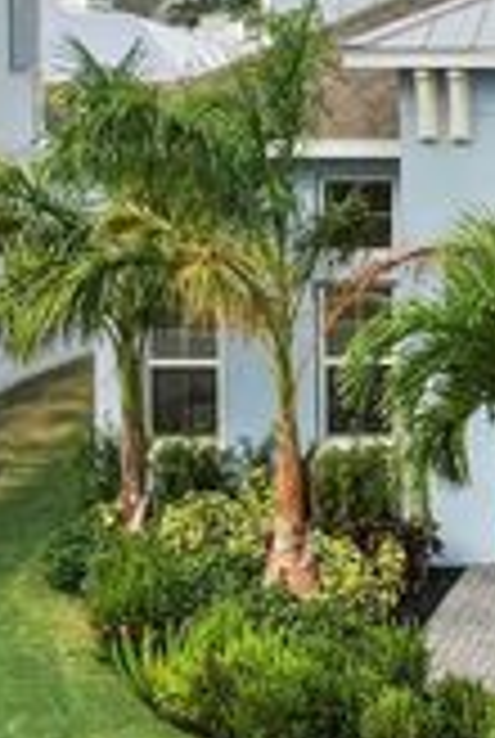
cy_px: 104
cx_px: 814
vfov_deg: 25.9
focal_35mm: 76
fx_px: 1561
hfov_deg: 16.0
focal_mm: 4.39
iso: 110
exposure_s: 1/1600
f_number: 2.8
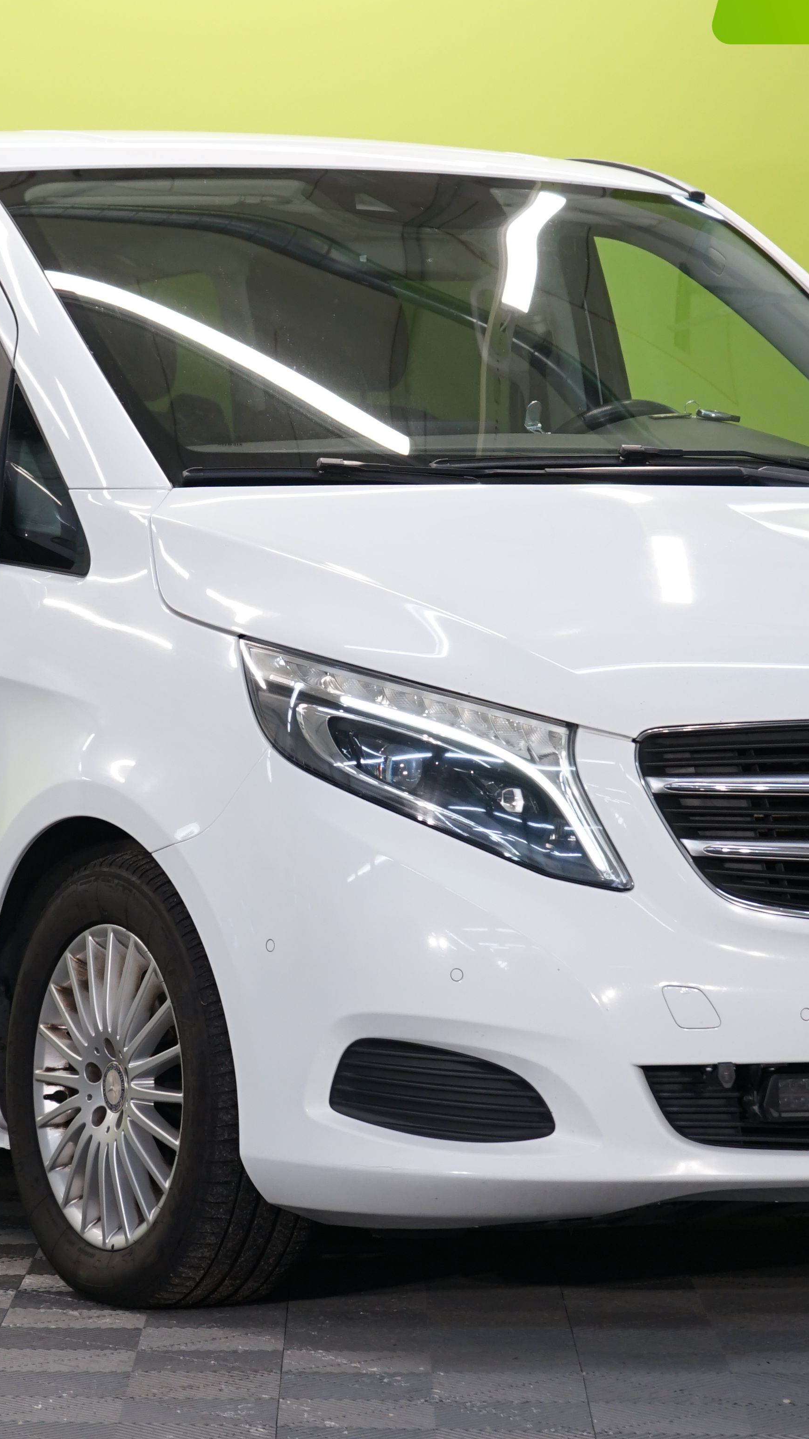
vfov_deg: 15.0
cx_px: 306
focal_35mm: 143
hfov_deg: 8.5
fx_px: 5453
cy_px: 664
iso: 400
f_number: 5.6
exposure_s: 1/25
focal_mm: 70
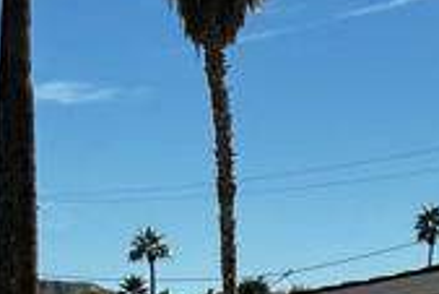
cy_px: 807
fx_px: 2002
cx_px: 784
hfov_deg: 11.6
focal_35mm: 164
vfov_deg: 7.6
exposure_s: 1/4149
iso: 50
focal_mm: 5.1
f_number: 1.6
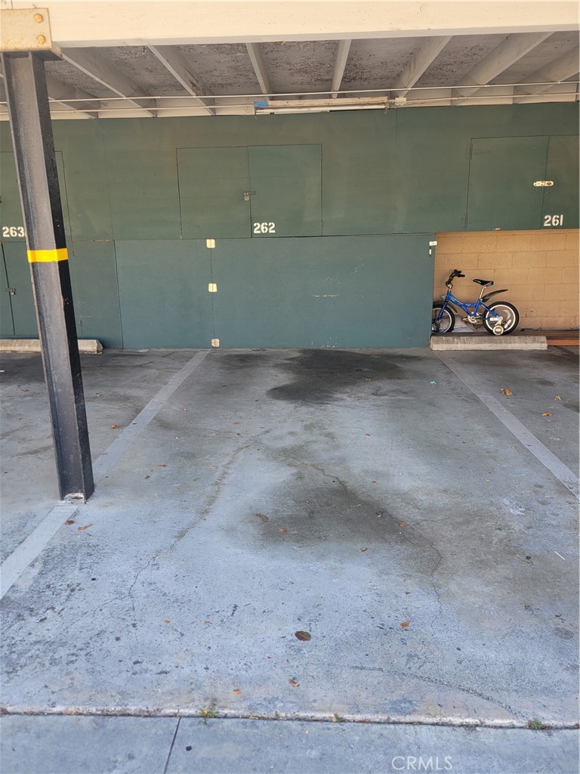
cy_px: 387
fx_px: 581
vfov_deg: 67.3
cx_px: 290
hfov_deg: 53.1
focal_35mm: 26
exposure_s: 1/205
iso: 40
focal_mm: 5.4
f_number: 1.8
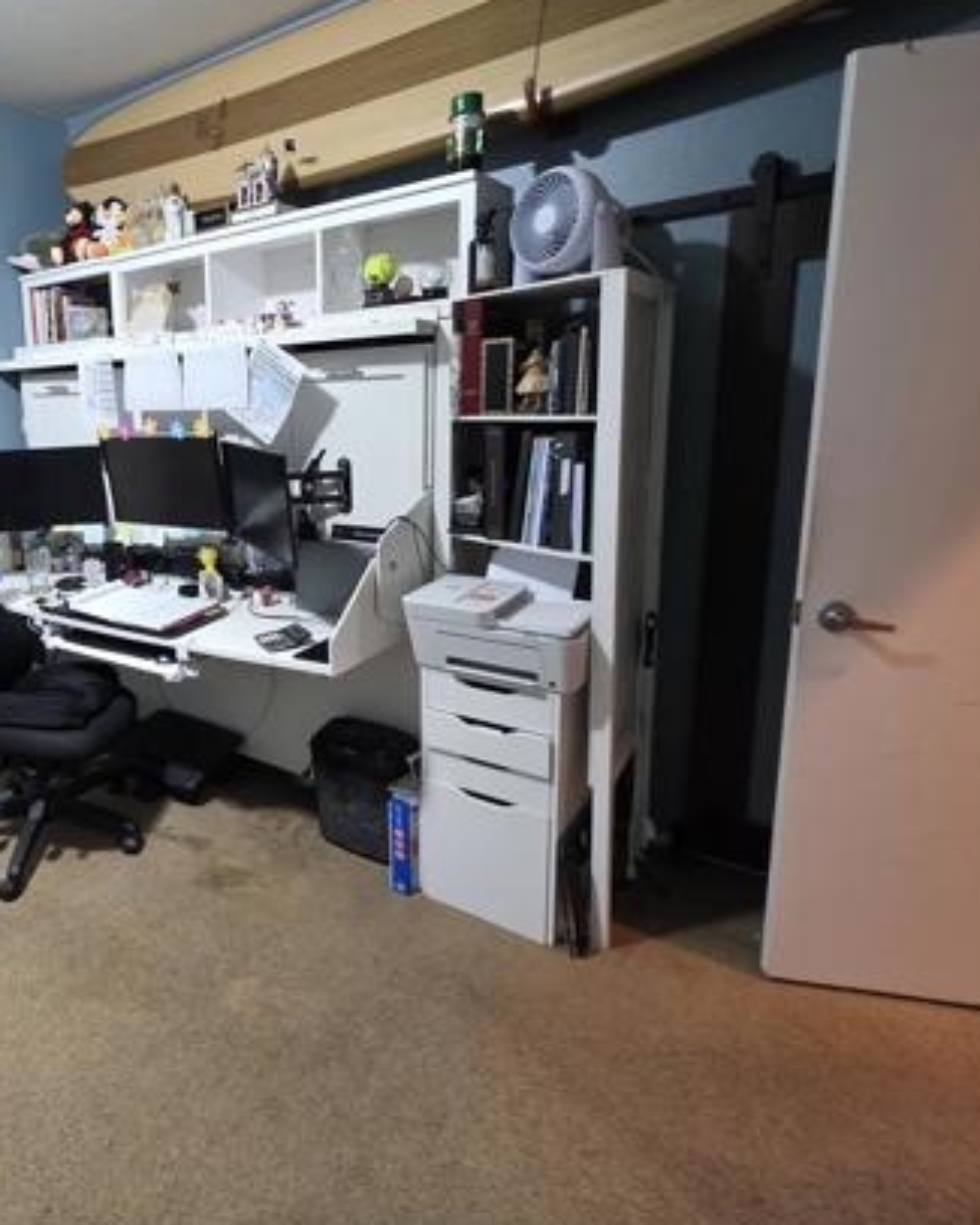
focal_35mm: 20
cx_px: 205
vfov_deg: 80.0
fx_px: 725
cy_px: 537
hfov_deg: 62.7
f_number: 1.9
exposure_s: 1/60.2
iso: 500
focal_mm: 2.2
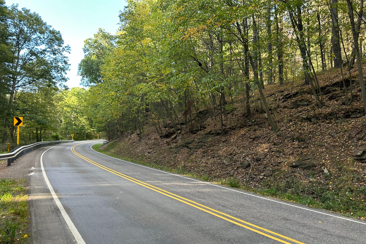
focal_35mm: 25
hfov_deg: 71.5
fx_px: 254
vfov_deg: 51.2
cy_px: 132
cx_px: 183
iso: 64
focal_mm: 6.86
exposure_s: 1/121
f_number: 1.78
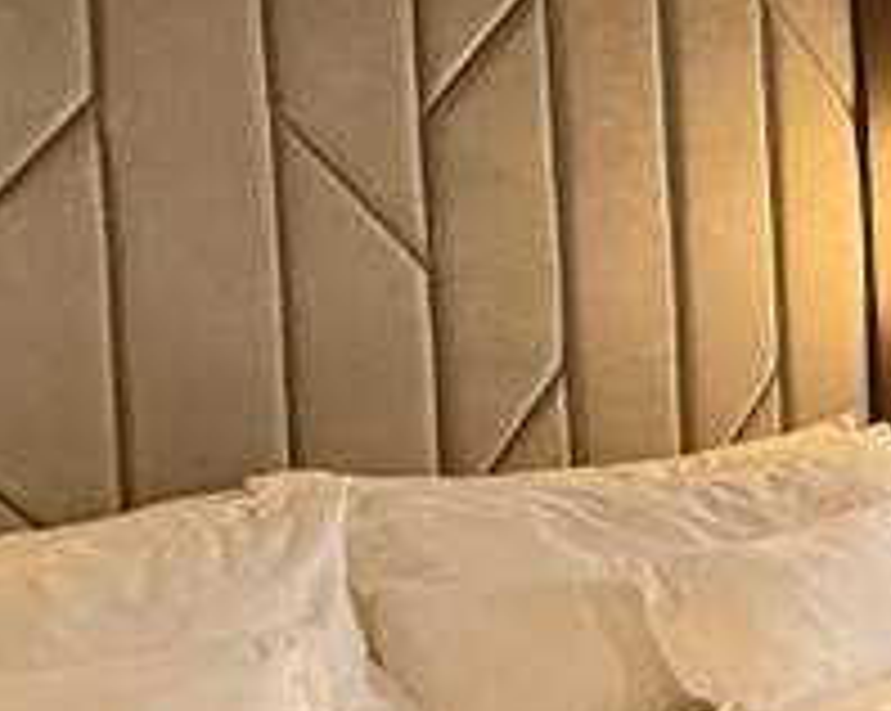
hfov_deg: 16.4
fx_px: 1818
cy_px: 302
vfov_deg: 22.1
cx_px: 1989
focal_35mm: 69
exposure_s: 1/122
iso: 160
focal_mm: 2.22
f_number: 2.2
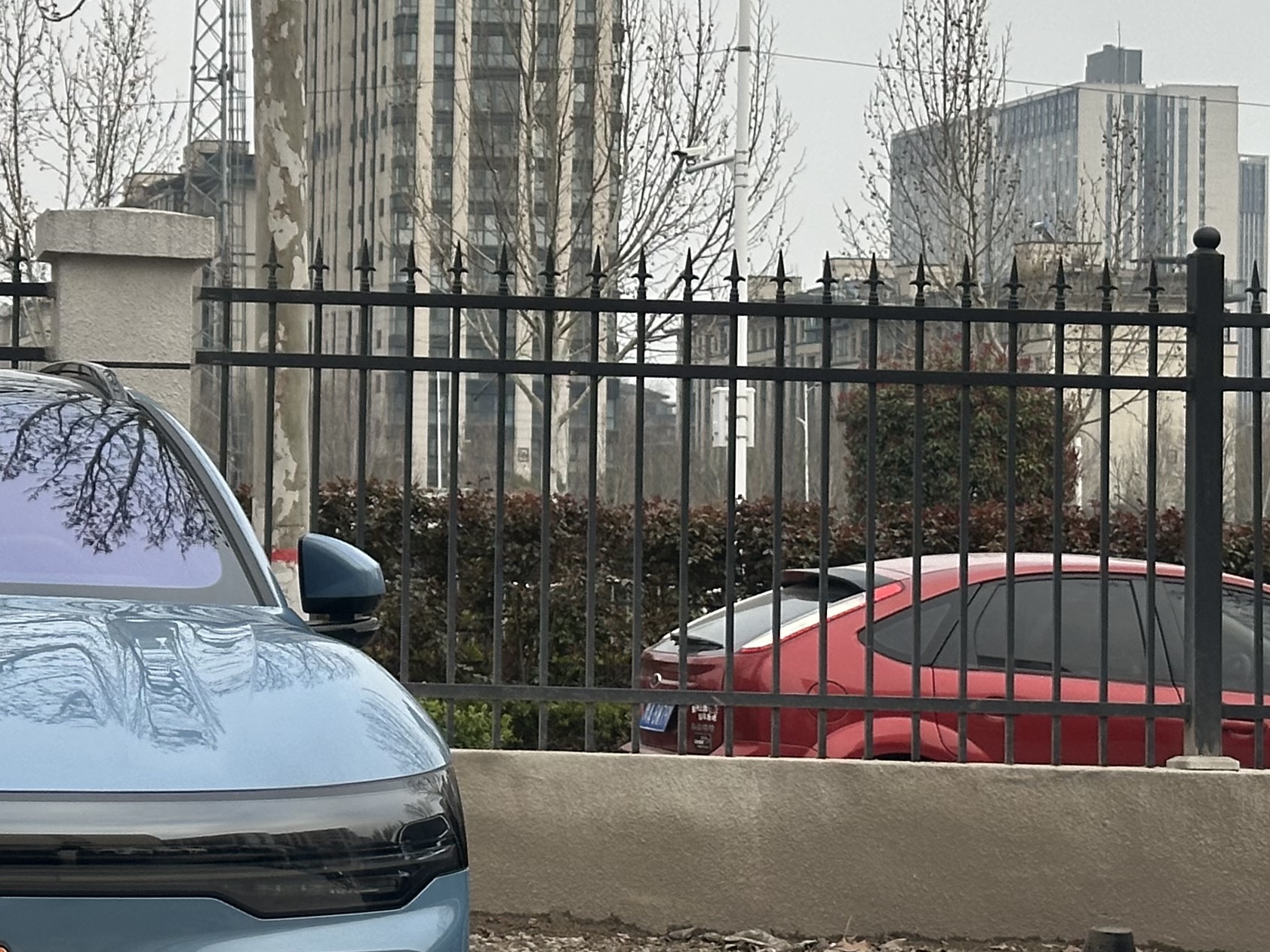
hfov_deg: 16.5
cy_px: 337
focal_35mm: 115
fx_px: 4219
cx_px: -170
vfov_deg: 12.9
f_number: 1.78
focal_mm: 6.86
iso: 64
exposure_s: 1/623
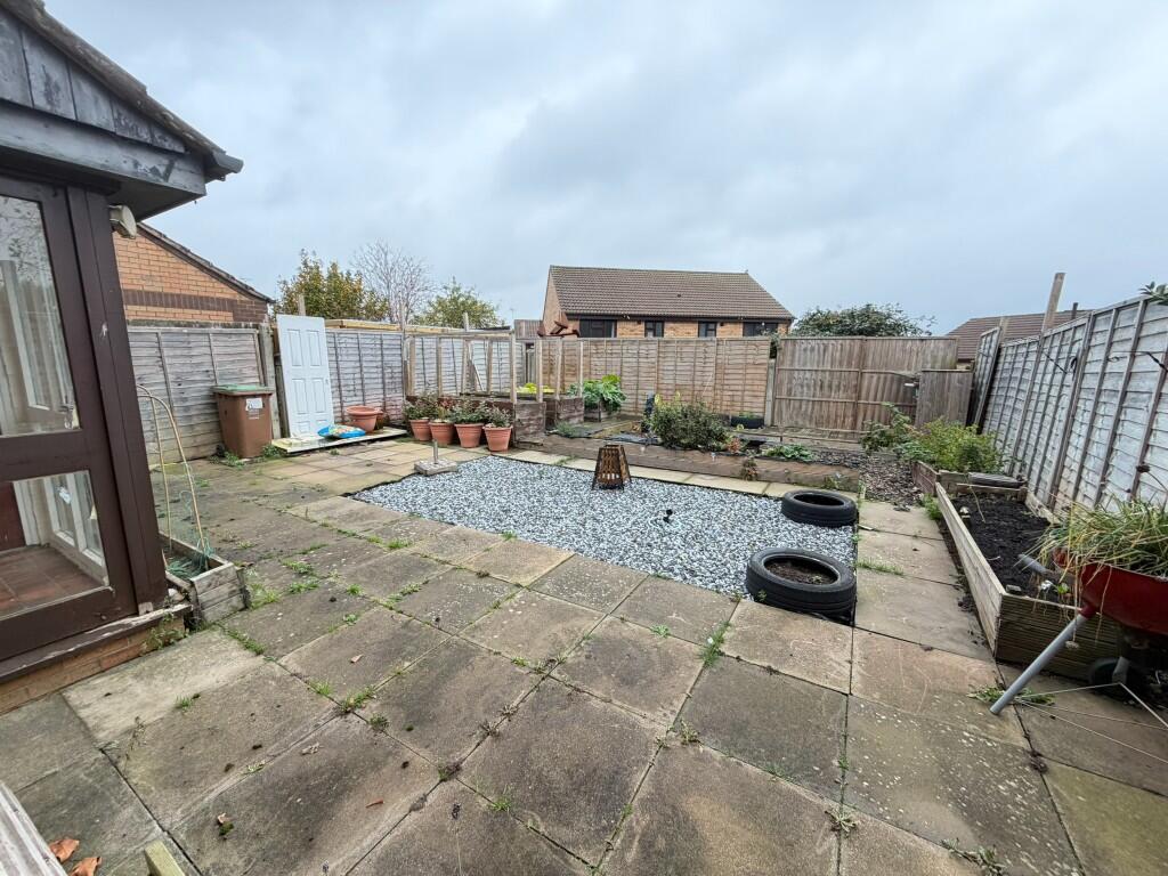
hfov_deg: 102.1
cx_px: 584
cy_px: 438
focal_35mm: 14
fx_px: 472
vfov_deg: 85.7
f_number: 2.2
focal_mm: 2.22
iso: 160
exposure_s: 1/121
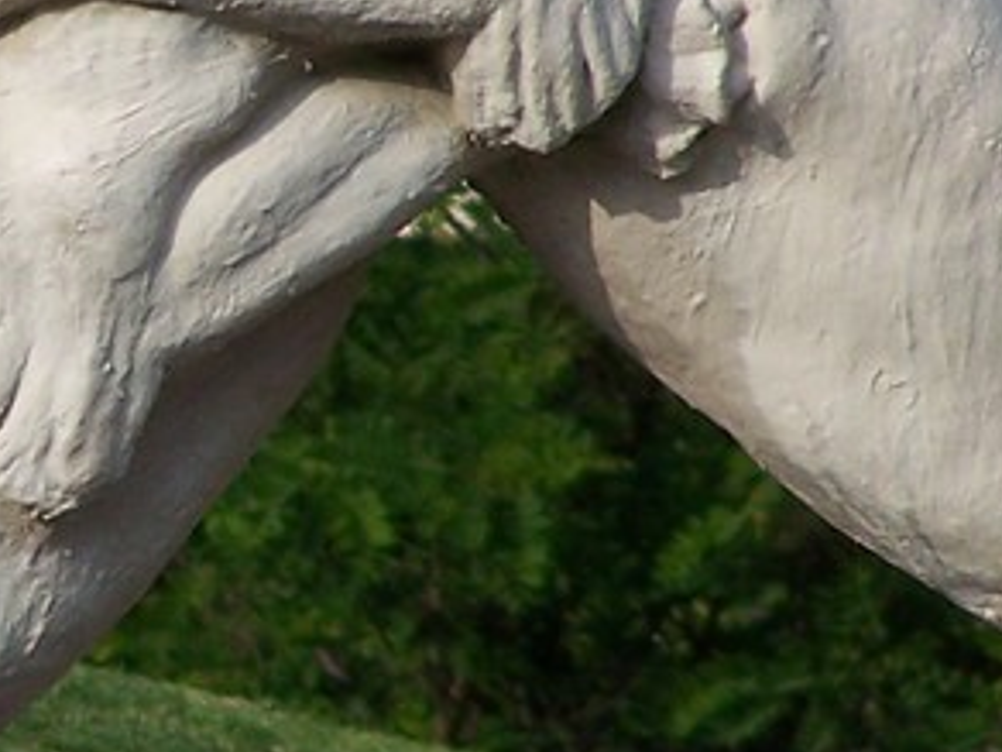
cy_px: 74
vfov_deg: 1.0
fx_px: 42725
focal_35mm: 1476
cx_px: 202
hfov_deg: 1.3
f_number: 3.4
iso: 80
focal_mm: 55.9
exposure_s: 1/1000
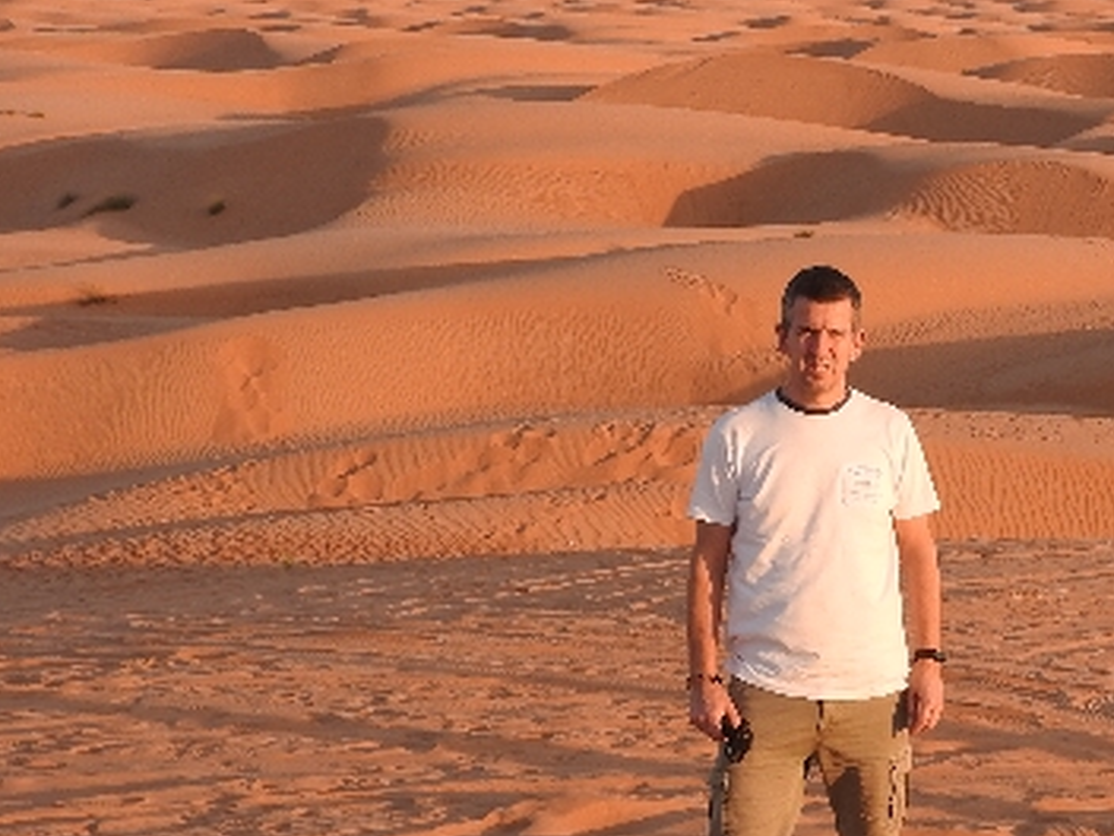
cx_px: 1127
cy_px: 538
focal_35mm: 91
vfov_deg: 16.2
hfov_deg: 20.8
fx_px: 2929
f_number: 3.8
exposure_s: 1/400
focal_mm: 7.2
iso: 100
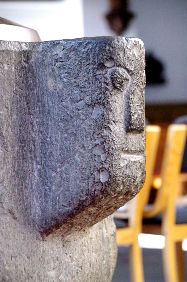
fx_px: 1229
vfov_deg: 13.1
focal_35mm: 157
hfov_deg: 8.7
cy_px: 141
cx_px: 94
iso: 12800
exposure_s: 1/60
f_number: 5.6
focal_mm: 105
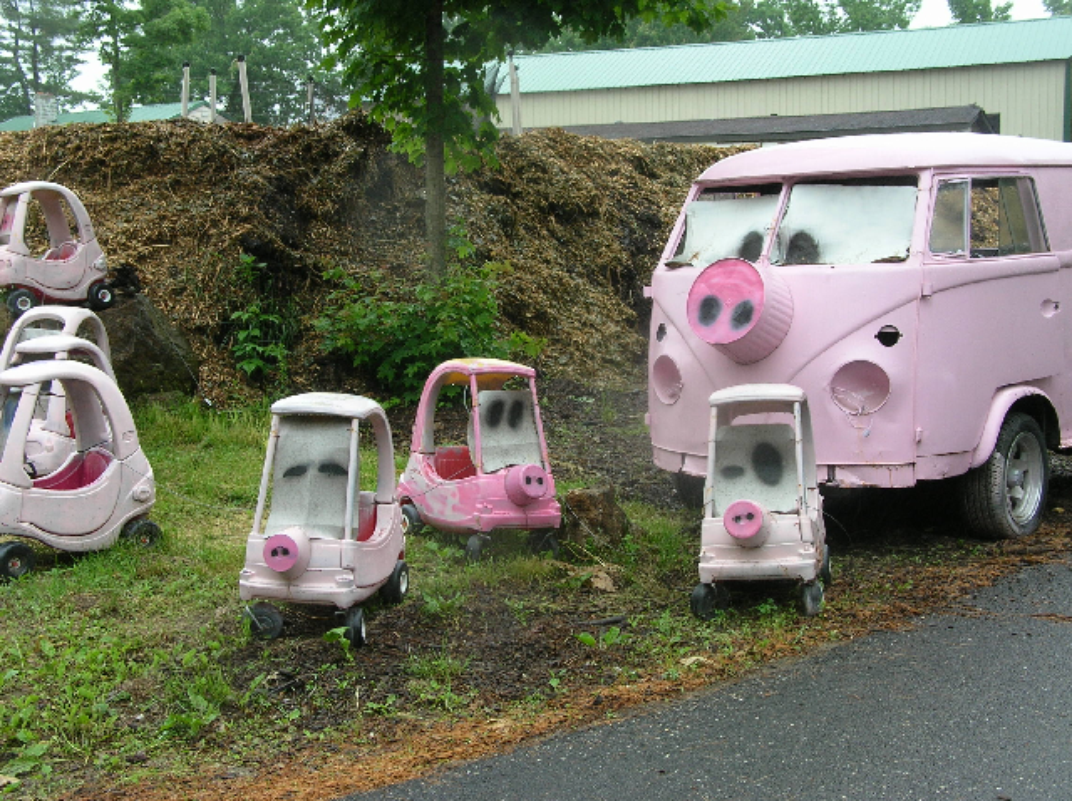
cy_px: 400
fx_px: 1608
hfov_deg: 36.9
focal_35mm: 52
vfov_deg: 28.0
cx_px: 536
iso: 50
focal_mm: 8.7
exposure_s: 1/122
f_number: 4.2
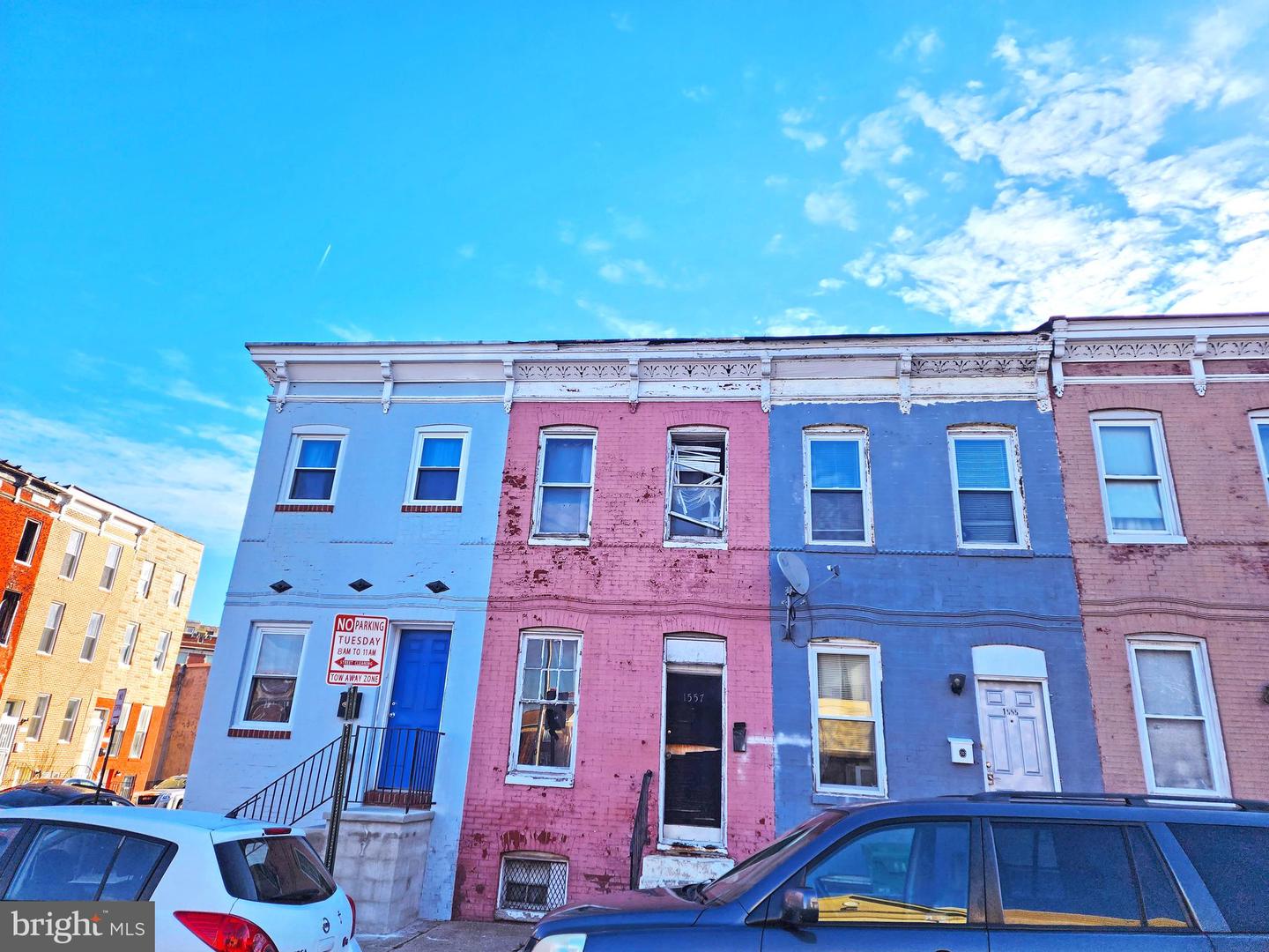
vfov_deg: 58.9
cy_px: 476
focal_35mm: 23
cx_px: 634
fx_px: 843
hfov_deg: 73.9
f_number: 1.8
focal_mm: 6.4
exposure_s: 1/617
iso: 12
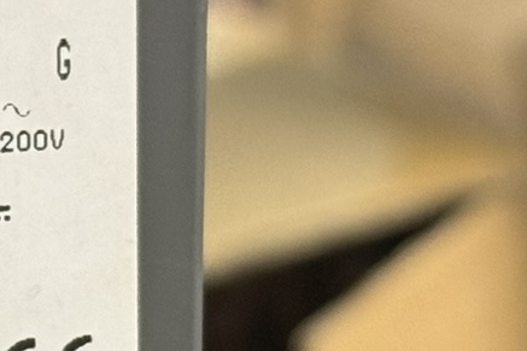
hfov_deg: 8.4
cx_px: -472
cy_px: 457
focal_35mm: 234
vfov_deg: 5.8
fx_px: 3424
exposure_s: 1/50
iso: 250
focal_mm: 6.76
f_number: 1.78
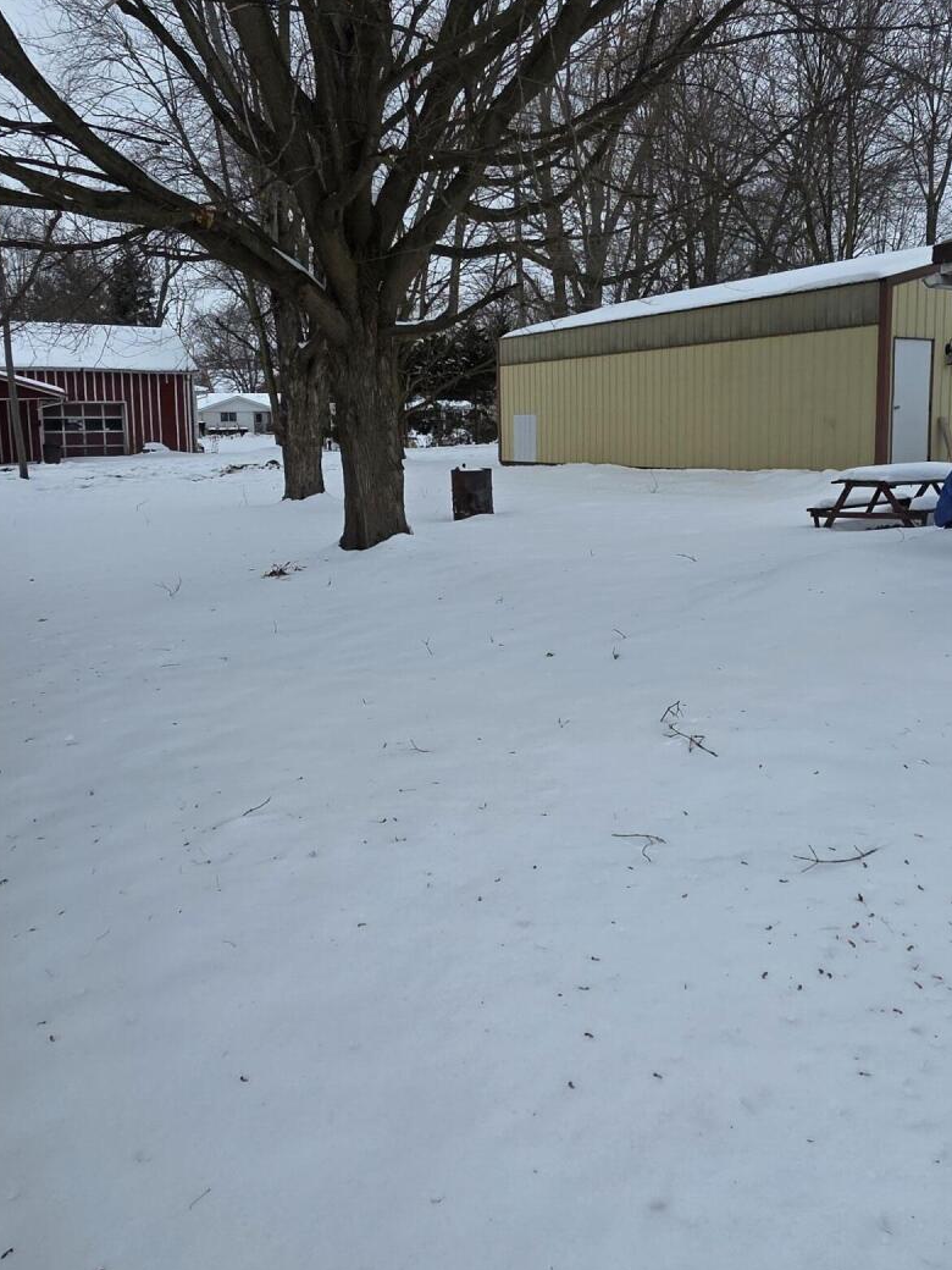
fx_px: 917
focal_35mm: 25
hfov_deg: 54.6
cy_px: 542
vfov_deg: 69.0
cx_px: 550
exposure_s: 1/2775
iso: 40
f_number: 1.9
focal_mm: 2.2
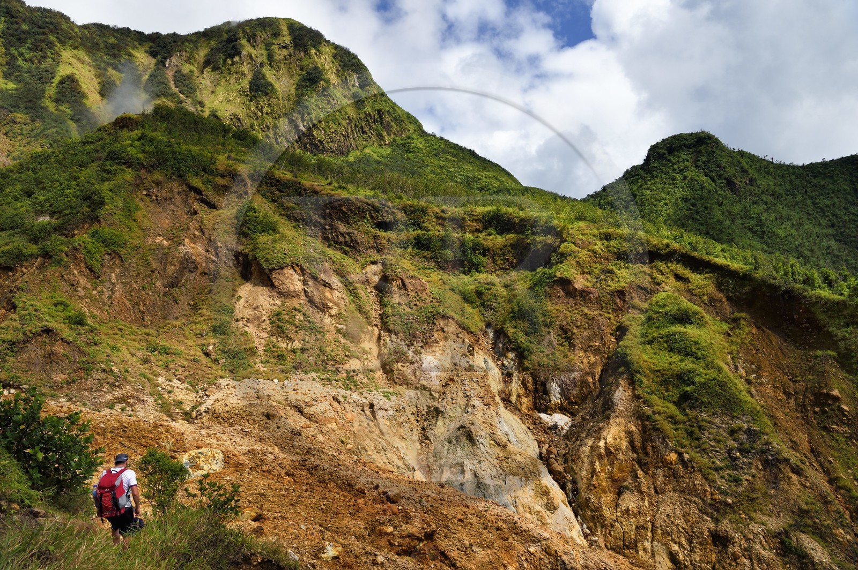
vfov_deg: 53.1
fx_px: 572
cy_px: 285
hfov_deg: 73.8
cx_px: 429
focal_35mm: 24
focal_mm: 24
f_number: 13
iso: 200
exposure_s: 1/250
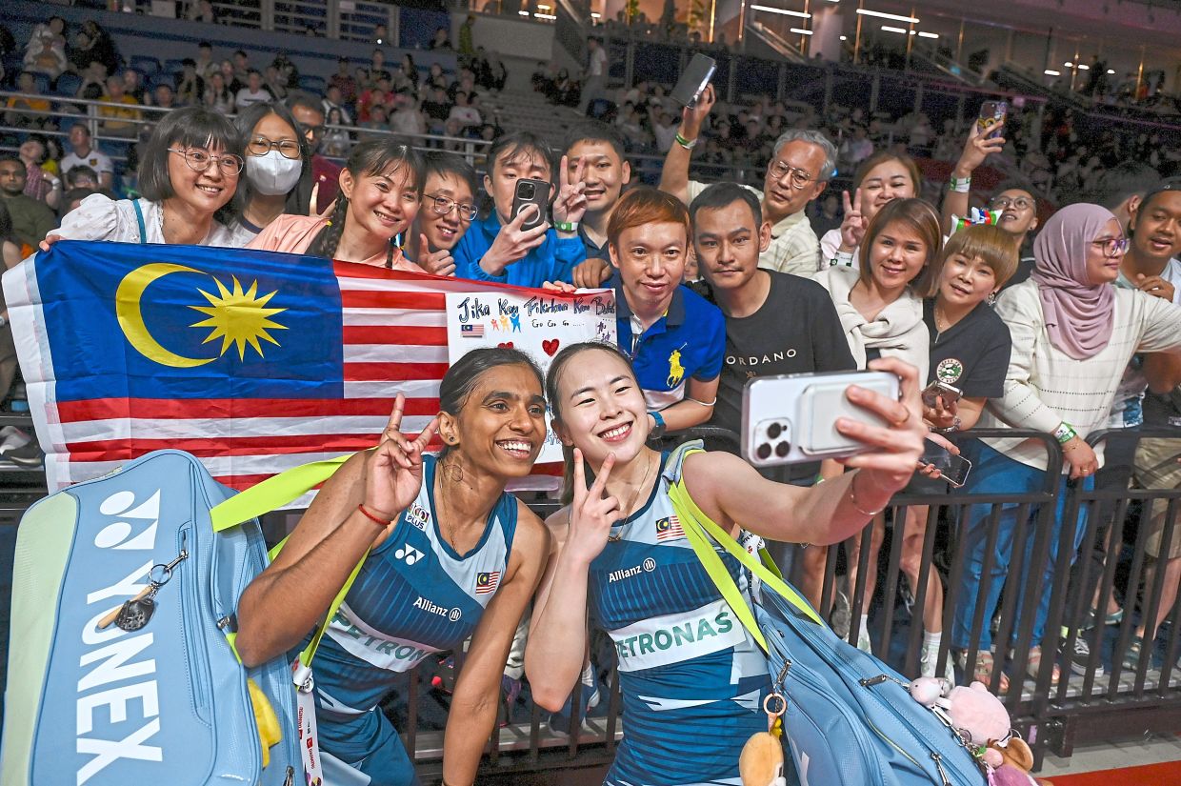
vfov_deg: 53.1
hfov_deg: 73.8
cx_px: 590
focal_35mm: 24
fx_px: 787
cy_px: 393
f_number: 4
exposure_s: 1/125
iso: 2500
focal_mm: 24
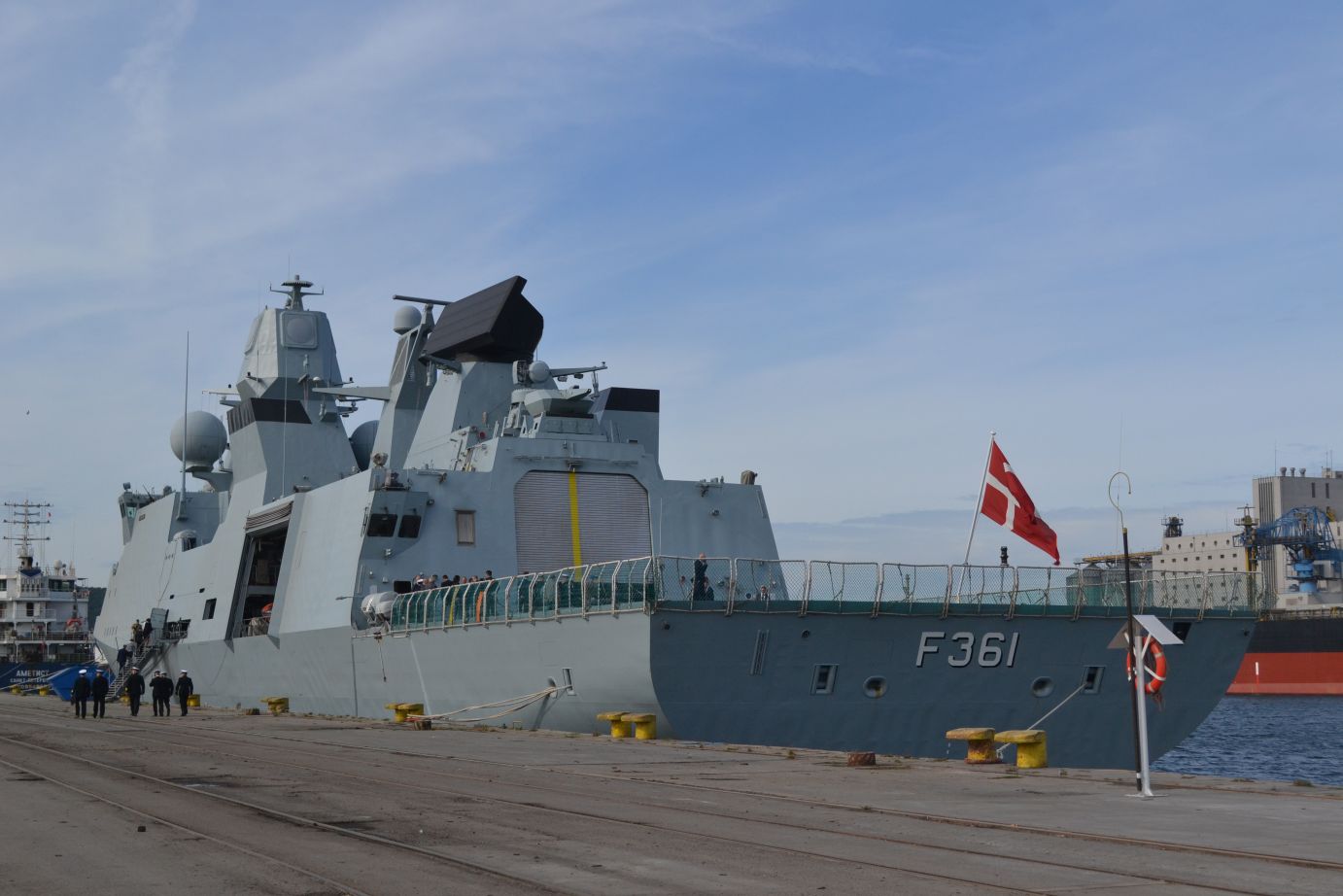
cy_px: 448
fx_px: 1959
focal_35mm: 52
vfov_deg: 25.8
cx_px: 672
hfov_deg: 37.8
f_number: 6.3
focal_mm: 35
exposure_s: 1/1600
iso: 400
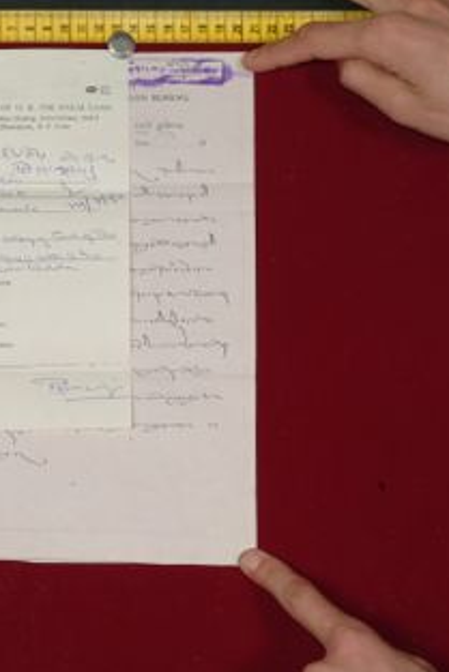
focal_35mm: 145
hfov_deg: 9.5
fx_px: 2706
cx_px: 137
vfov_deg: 14.2
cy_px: 362
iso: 160
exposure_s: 1/20
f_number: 13
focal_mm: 59
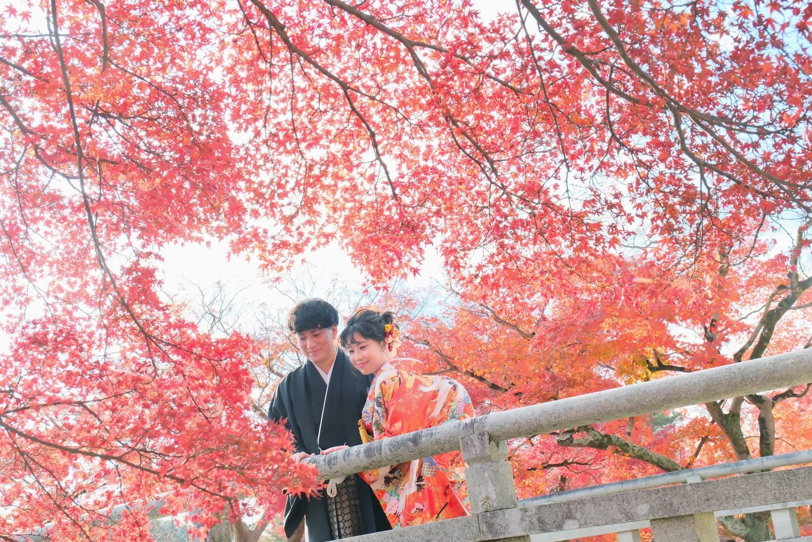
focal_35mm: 48
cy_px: 271
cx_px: 406
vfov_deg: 28.1
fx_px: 1083
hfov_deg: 41.1
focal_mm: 32
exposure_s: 1/160
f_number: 7.1
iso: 800
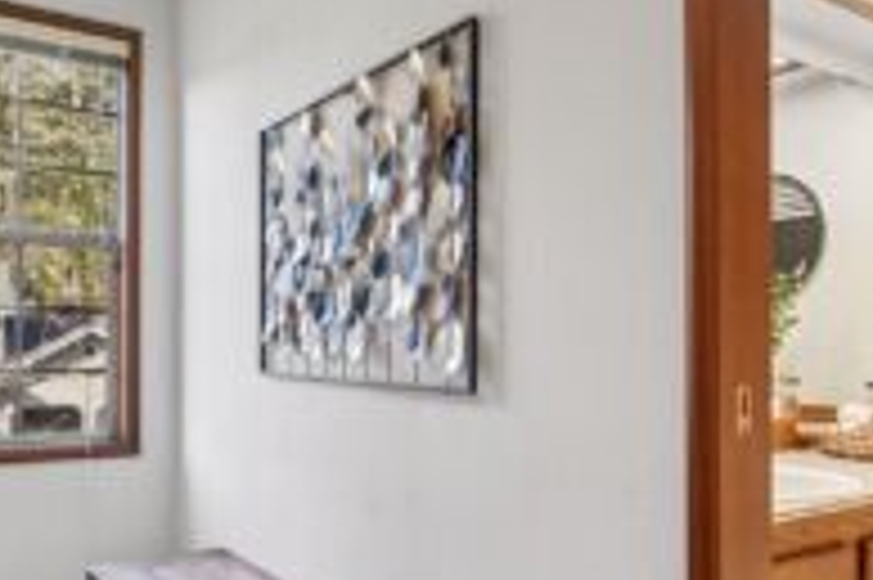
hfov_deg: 56.9
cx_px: 513
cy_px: 371
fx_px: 800
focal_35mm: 33
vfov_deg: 39.6
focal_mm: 16
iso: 1600
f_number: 8
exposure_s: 1/60
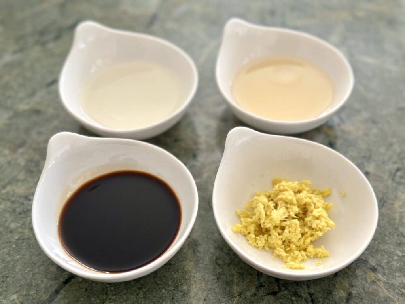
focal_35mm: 48
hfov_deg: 39.7
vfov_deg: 30.3
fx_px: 562
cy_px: 152
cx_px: 202
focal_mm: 6.86
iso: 125
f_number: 1.78
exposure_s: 1/79
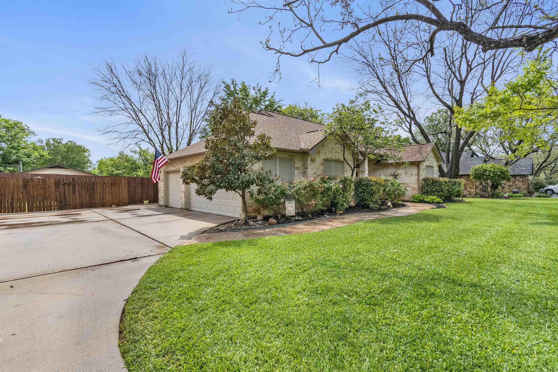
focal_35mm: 15
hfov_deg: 100.4
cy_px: 186
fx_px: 233
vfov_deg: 77.3
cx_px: 279
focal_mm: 10
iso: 1000
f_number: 8
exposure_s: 1/2500
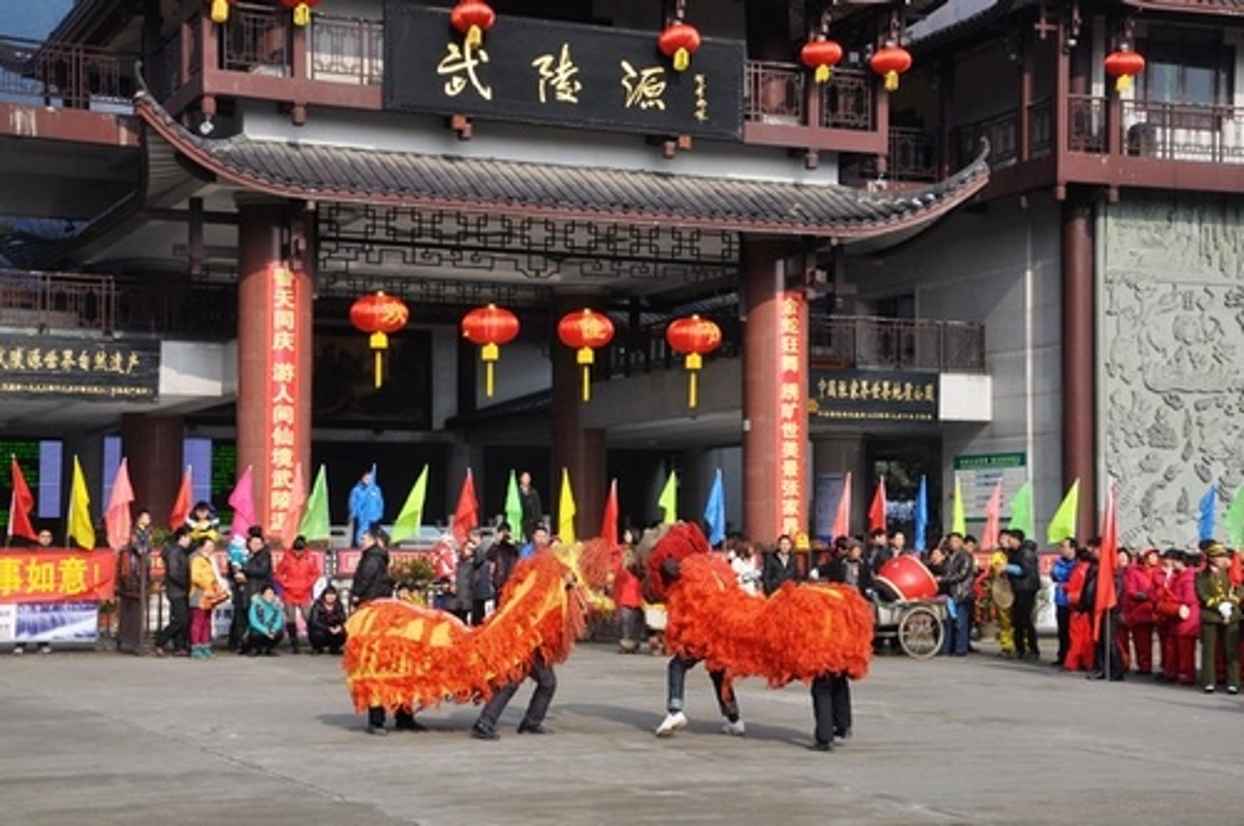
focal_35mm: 68
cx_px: 622
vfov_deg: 20.1
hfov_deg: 29.9
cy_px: 413
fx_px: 2329
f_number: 9
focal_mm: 45
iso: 200
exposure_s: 1/320
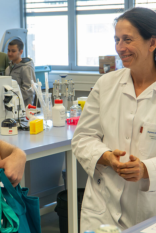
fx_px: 585
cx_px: 53
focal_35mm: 90
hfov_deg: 15.2
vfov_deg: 22.6
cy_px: 120
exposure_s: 1/400
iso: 1250
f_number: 4
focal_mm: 30
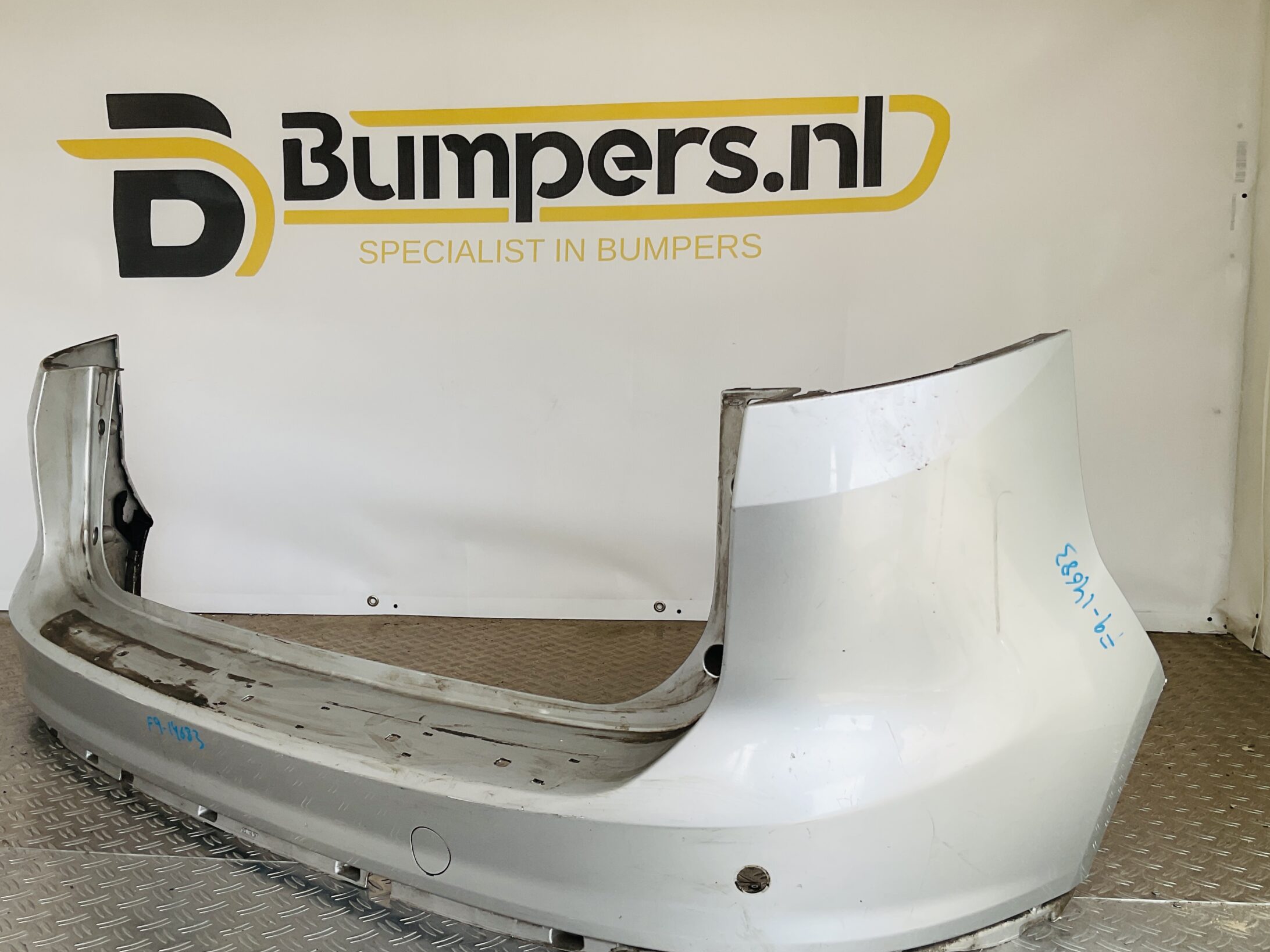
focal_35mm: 34
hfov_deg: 53.9
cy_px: 545
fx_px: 1247
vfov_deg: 41.7
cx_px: 577
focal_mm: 3
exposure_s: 1/316
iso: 16
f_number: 1.8
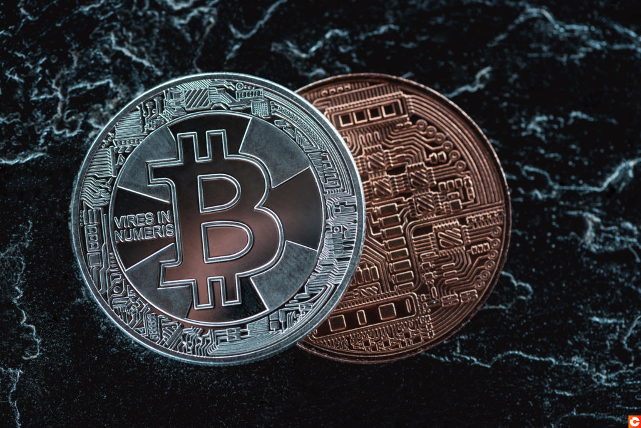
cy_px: 214
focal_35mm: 105
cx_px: 320
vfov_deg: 13.0
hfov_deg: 19.5
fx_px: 1870
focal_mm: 105
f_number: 9
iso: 400
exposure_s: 1/160
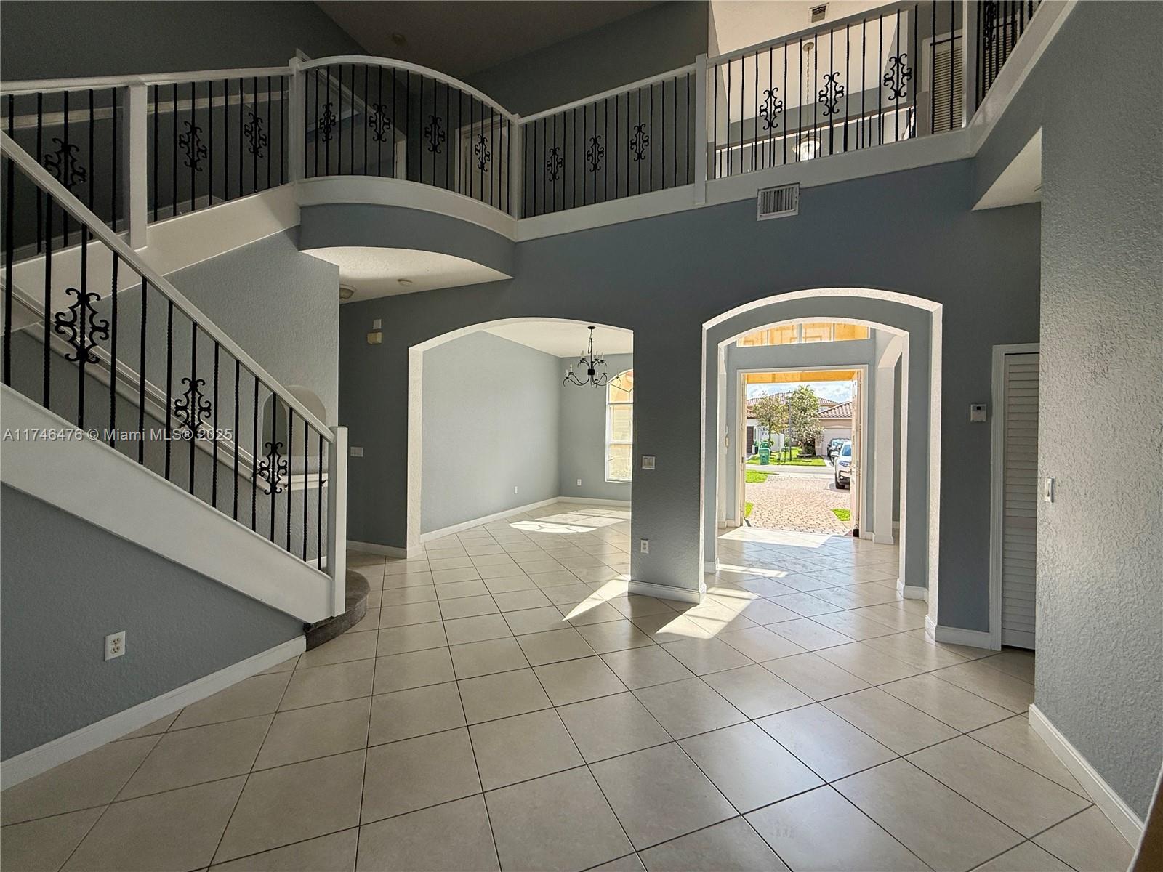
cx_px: 582
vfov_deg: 85.7
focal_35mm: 14
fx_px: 470
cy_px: 436
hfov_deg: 102.1
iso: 64
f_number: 2.2
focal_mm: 2.22
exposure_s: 1/631
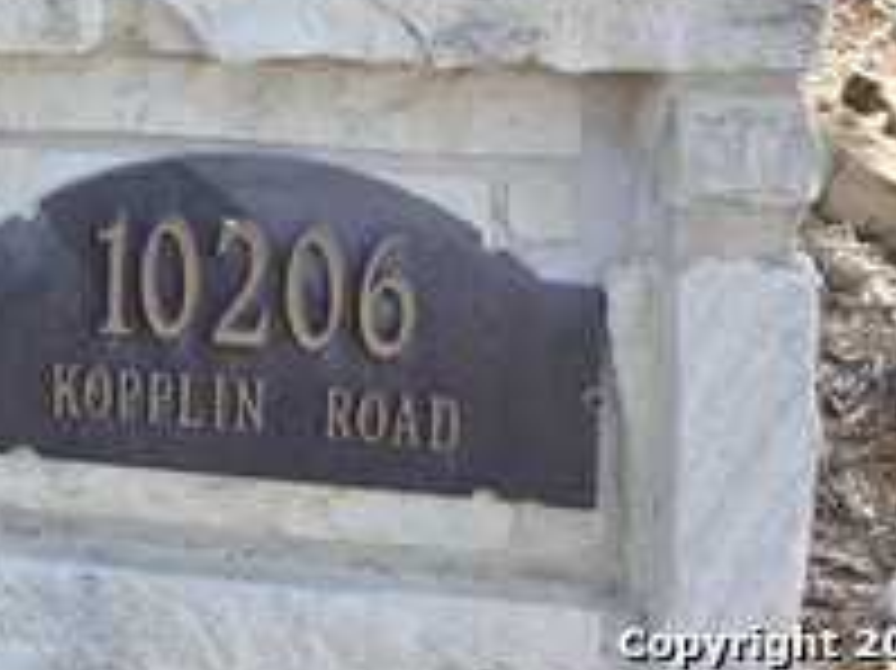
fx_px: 1914
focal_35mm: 74
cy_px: -355
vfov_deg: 17.7
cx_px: -464
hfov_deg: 21.8
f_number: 1.7
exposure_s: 1/1814
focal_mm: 6.3
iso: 80
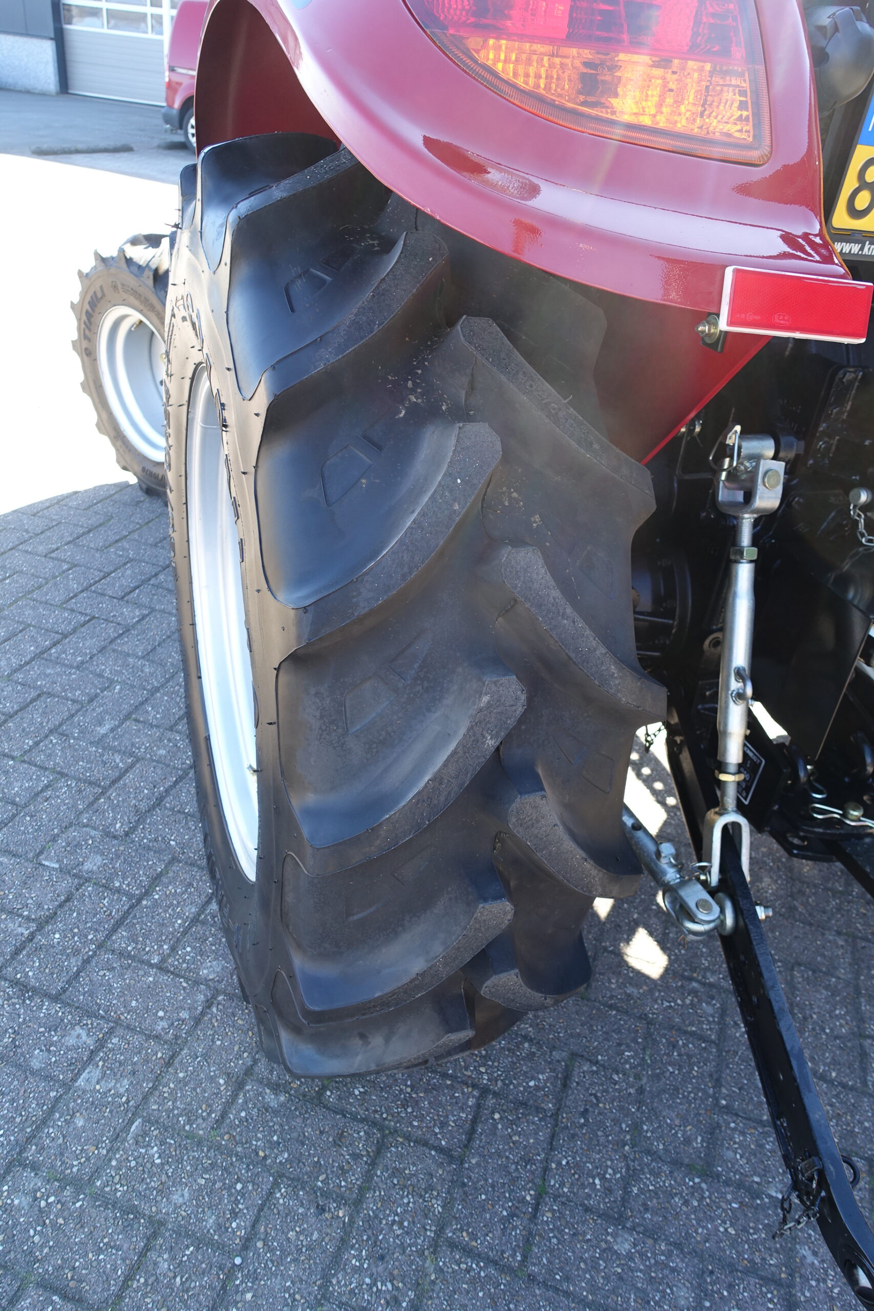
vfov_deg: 73.7
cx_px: 437
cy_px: 656
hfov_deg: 53.1
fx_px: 874
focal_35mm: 24
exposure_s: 1/80
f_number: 3.5
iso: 125
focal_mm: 8.8
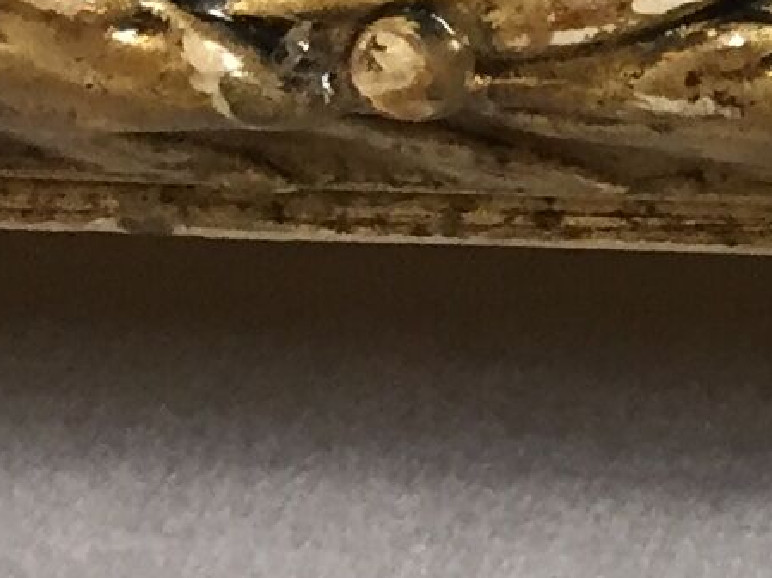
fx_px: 4702
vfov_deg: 6.9
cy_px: -384
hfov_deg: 8.2
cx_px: 2209
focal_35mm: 211
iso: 160
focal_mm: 4.15
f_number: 2.2
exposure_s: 1/33
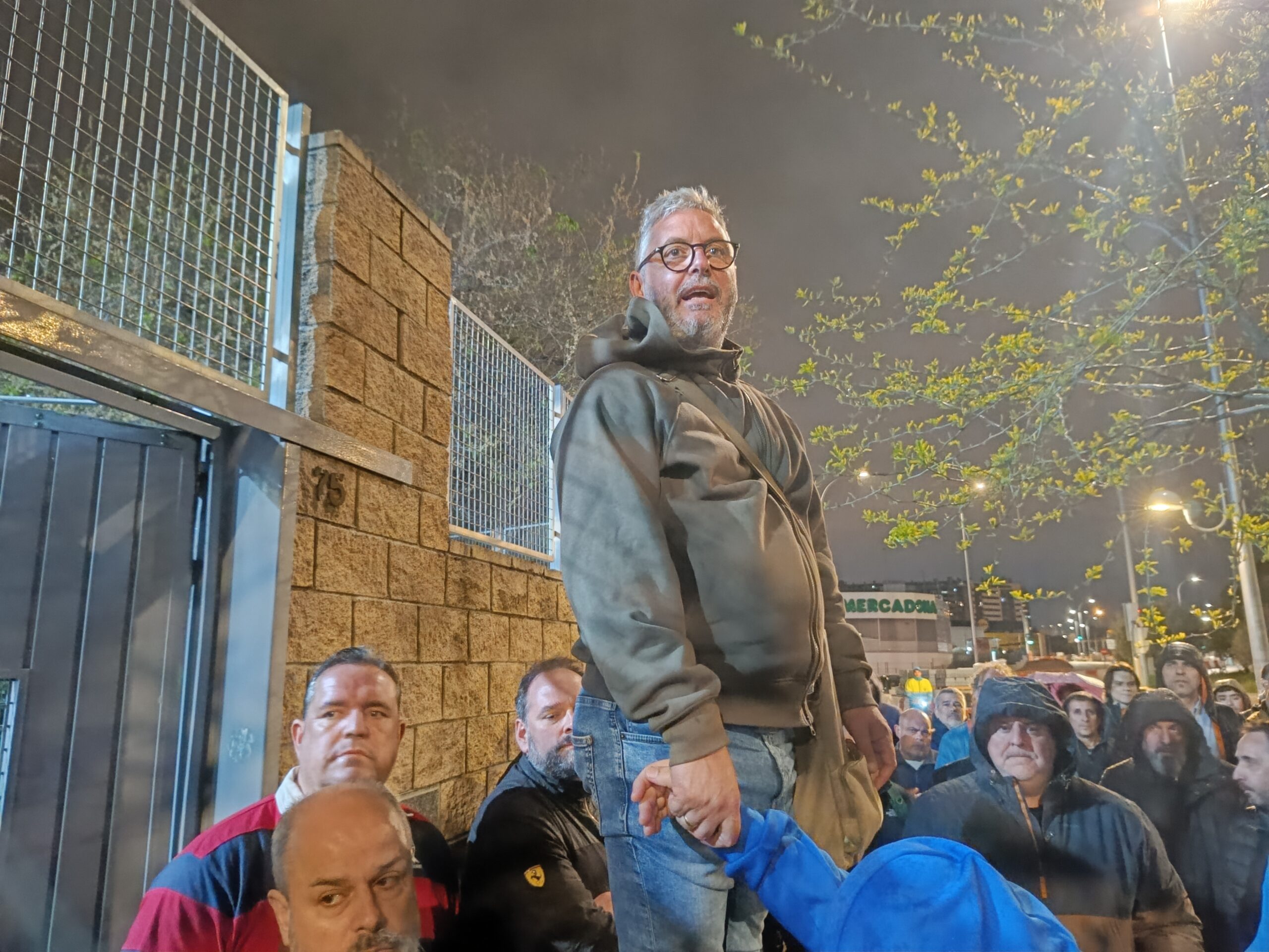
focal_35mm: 24
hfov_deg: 71.6
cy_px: 476
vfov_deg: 56.8
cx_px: 634
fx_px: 880
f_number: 1.88
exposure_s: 1/14.3
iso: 2209
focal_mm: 5.59
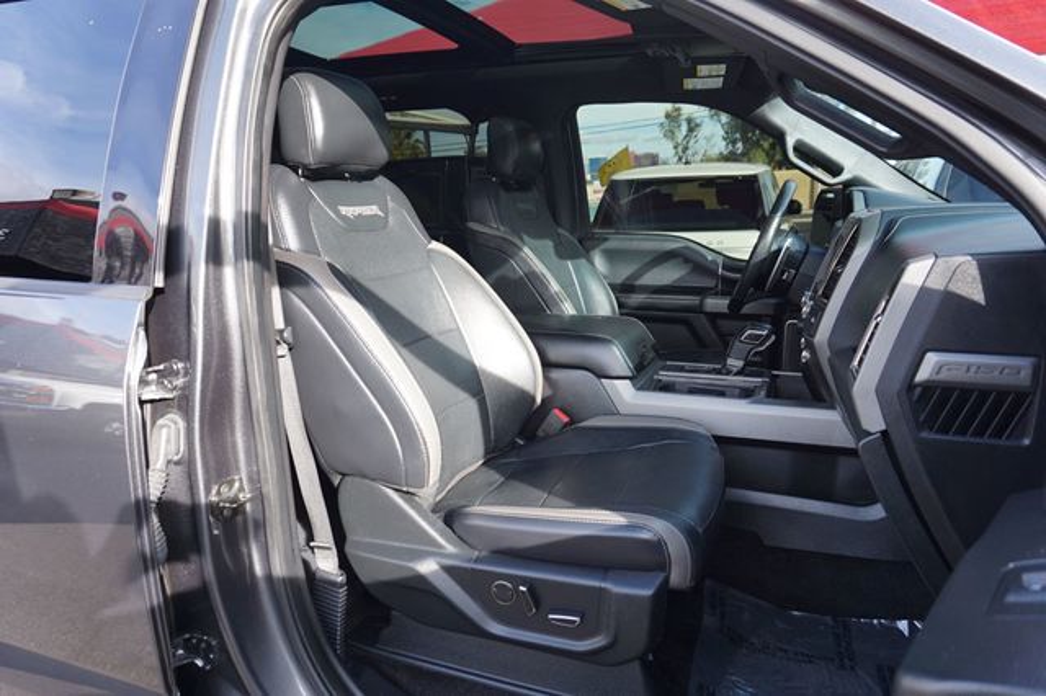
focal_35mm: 24
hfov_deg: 73.8
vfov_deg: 53.1
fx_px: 697
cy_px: 348
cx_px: 523
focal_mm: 16
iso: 100
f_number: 4.5
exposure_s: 1/60
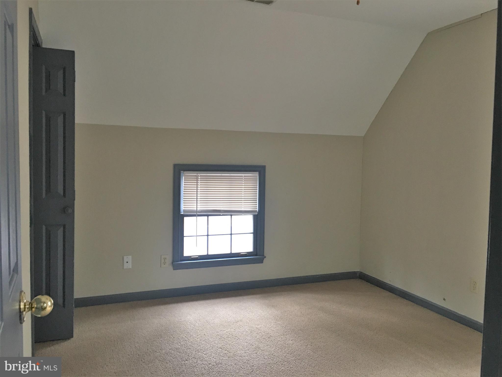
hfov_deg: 61.7
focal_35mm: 29
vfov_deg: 48.2
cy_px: 188
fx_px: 421
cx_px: 251
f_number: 2.2
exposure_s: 1/10
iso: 100
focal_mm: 4.15
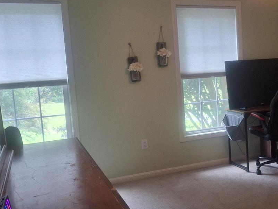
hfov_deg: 40.5
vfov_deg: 32.2
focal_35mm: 45
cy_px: 100
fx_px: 361
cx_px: 219
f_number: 1.8
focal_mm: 4.69
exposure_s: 1/60
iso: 200
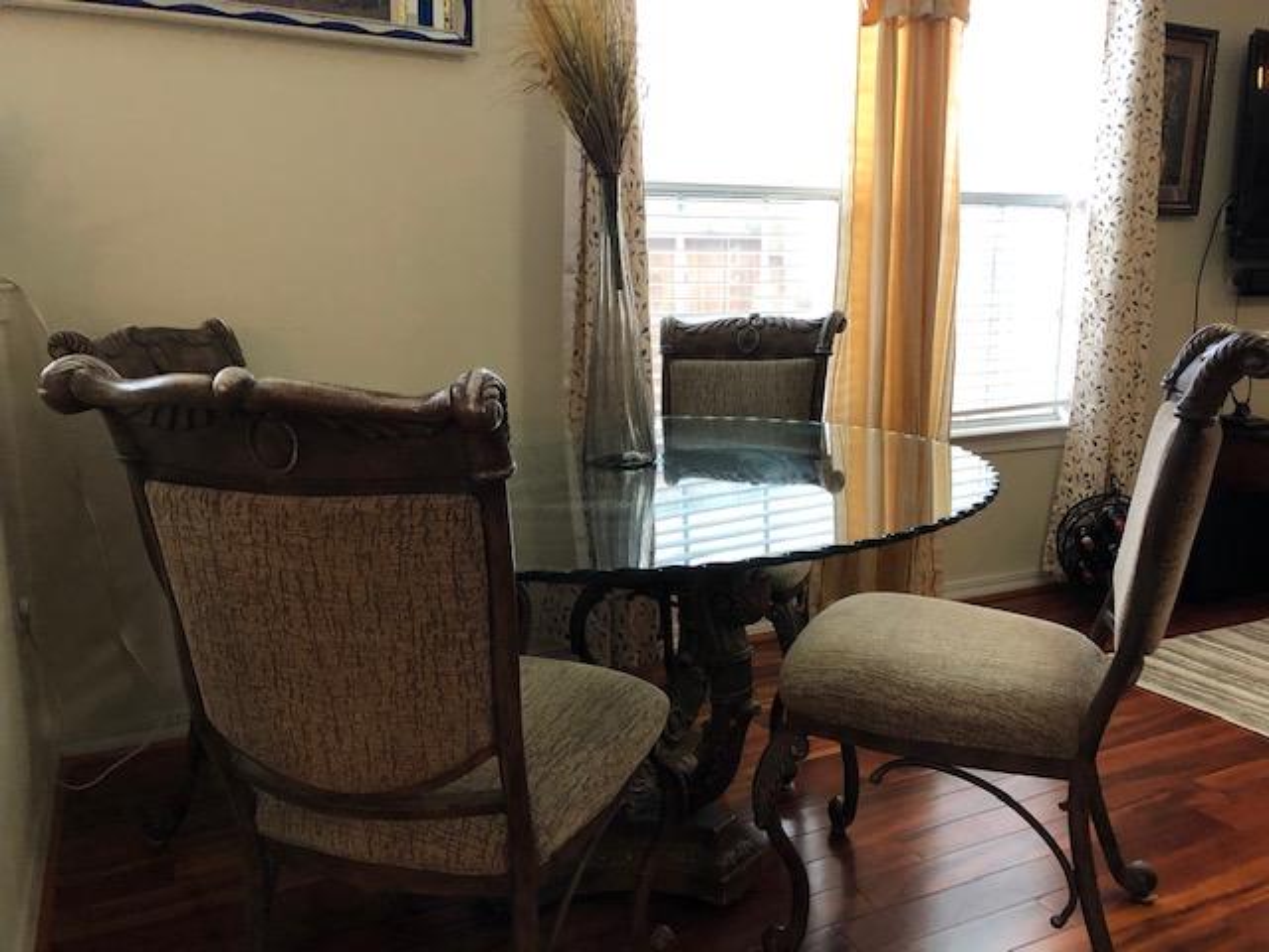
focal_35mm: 28
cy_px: 476
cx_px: 634
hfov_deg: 63.4
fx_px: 1026
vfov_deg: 49.7
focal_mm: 4
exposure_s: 1/15
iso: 64
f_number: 1.8
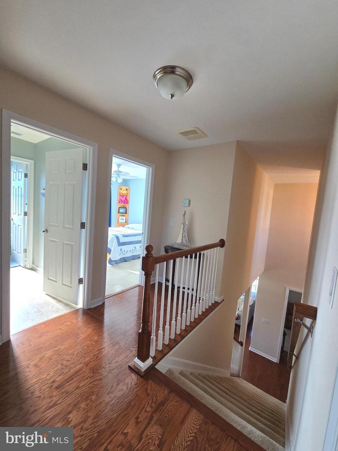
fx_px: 169
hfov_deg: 89.9
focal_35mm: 13
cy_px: 226
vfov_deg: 106.2
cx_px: 169
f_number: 2.2
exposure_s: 1/120
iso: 100
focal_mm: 2.2
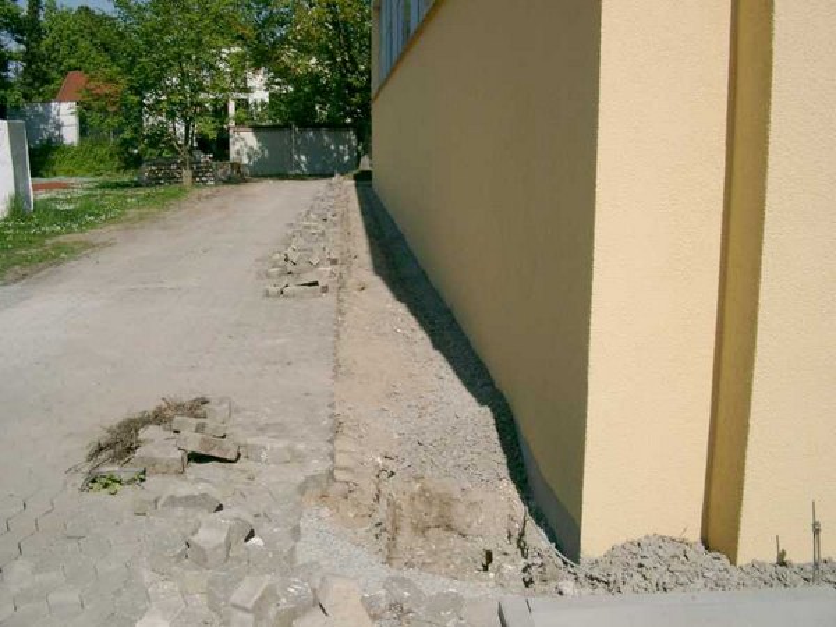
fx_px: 894
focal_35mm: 37
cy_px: 314
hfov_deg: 50.1
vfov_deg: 38.7
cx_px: 418
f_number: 5
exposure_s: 1/1600
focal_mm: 7.6
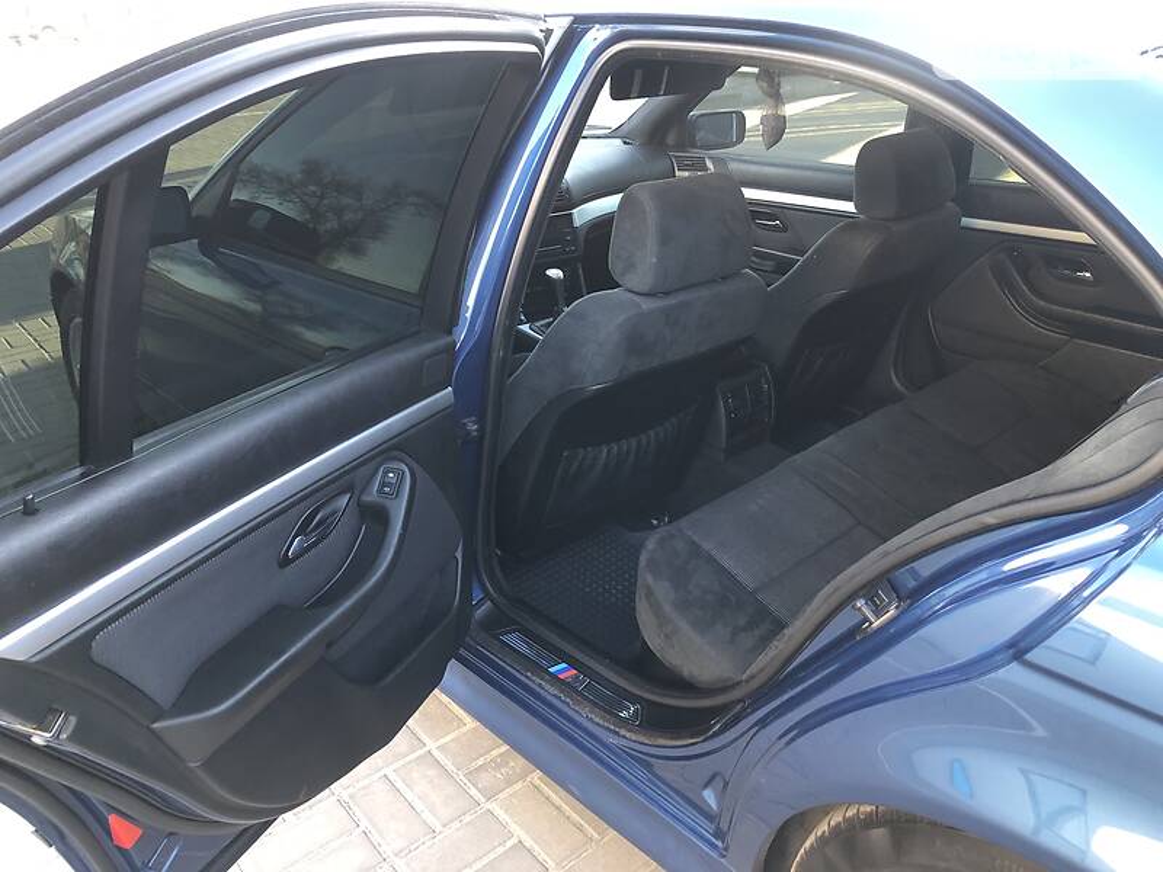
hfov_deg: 63.4
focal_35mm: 28
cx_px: 582
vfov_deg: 49.7
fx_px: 941
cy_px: 436
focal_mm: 4
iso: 40
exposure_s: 1/30
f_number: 1.8
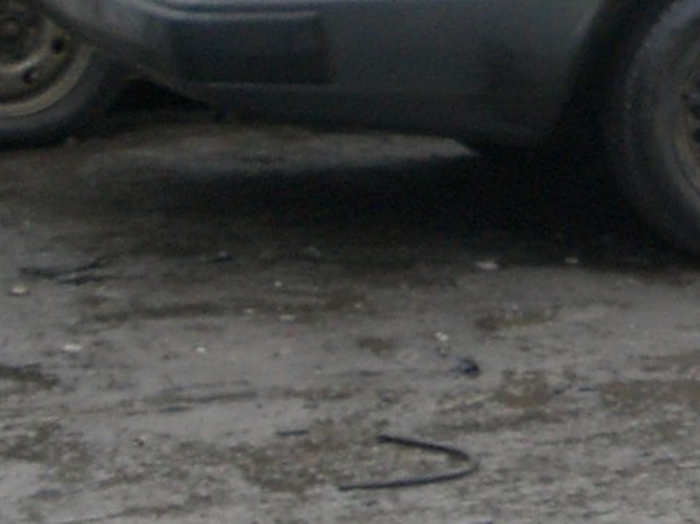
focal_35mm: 266
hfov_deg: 7.3
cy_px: -62
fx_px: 5376
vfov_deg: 5.6
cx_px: 1227
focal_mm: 10.4
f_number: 4
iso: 100
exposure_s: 1/100
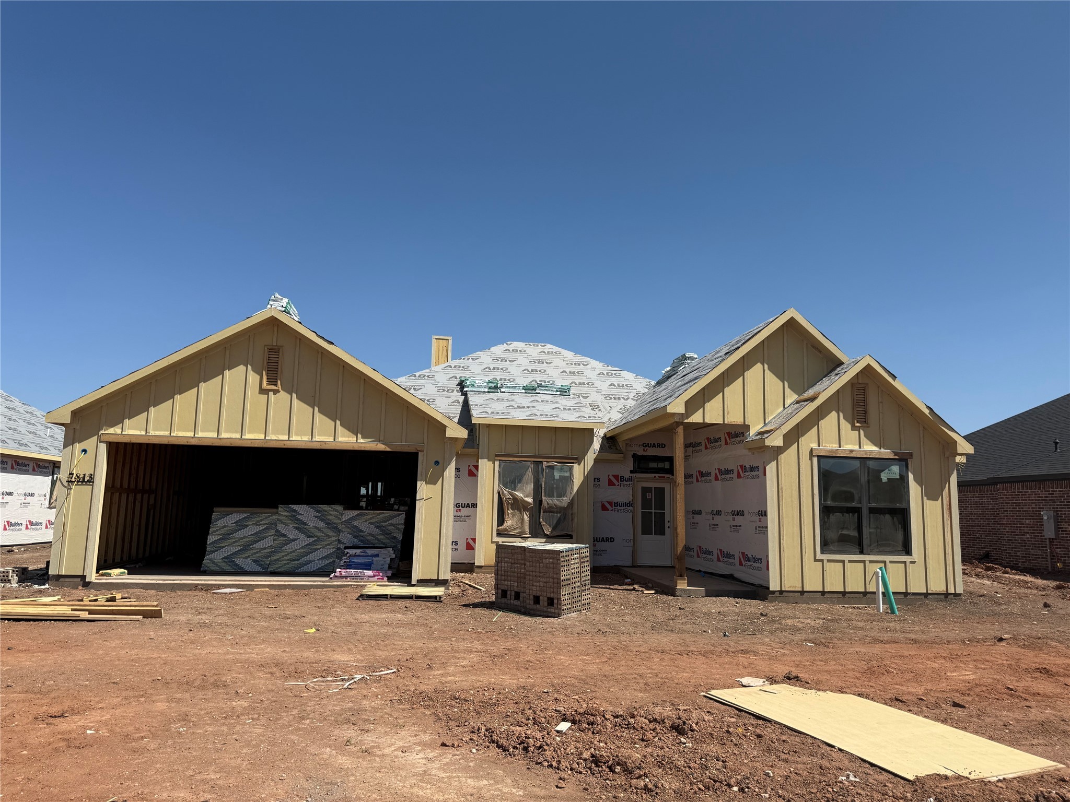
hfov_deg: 71.6
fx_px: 742
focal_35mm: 24
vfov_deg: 56.8
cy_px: 401
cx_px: 535
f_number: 1.78
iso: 80
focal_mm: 6.76
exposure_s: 1/6173
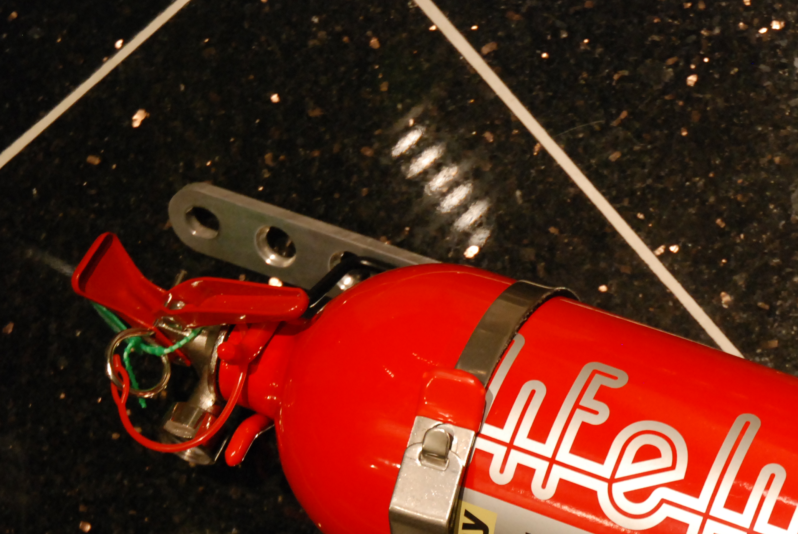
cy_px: 477
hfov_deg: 16.4
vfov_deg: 11.1
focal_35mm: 123
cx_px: 705
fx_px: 2730
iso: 800
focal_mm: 44
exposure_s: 1/20
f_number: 4.5
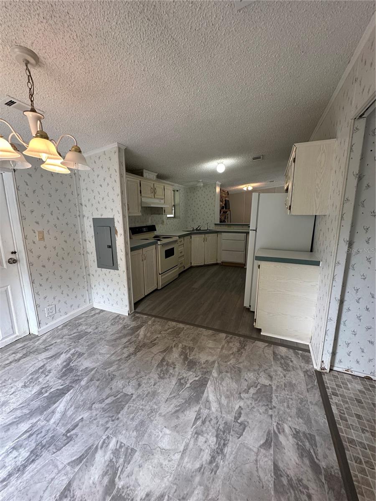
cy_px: 250
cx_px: 188
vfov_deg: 102.1
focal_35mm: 14
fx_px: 203
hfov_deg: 85.7
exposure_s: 1/120
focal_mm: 2.22
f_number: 2.2
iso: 200
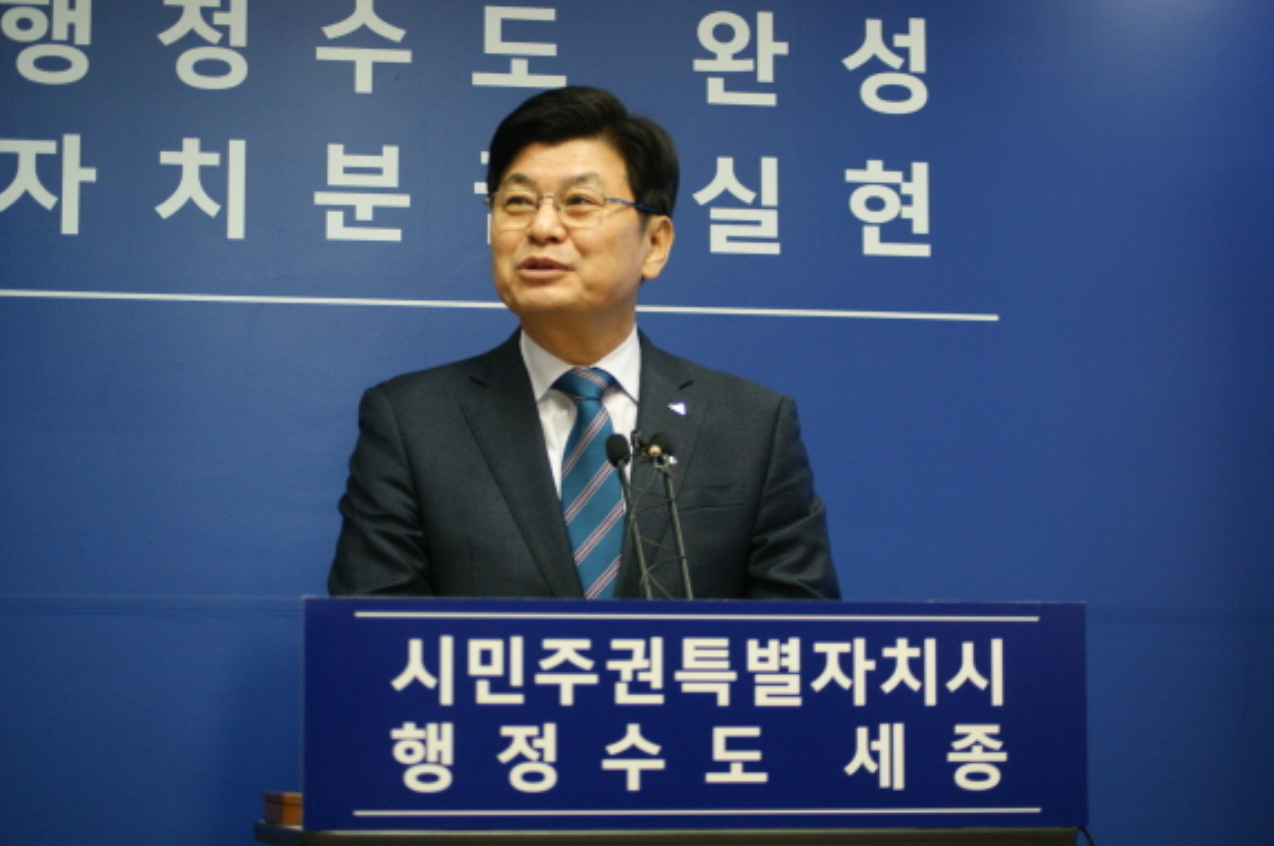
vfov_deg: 15.8
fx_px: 3058
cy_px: 424
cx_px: 610
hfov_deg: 23.5
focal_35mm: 87
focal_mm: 55
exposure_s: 1/25
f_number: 4
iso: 400
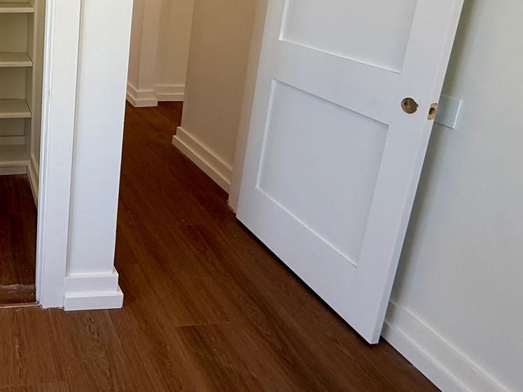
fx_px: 453
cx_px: 6
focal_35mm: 30
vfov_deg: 43.5
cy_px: 53
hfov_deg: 49.5
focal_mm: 2.22
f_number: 2.2
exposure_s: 1/120
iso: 64
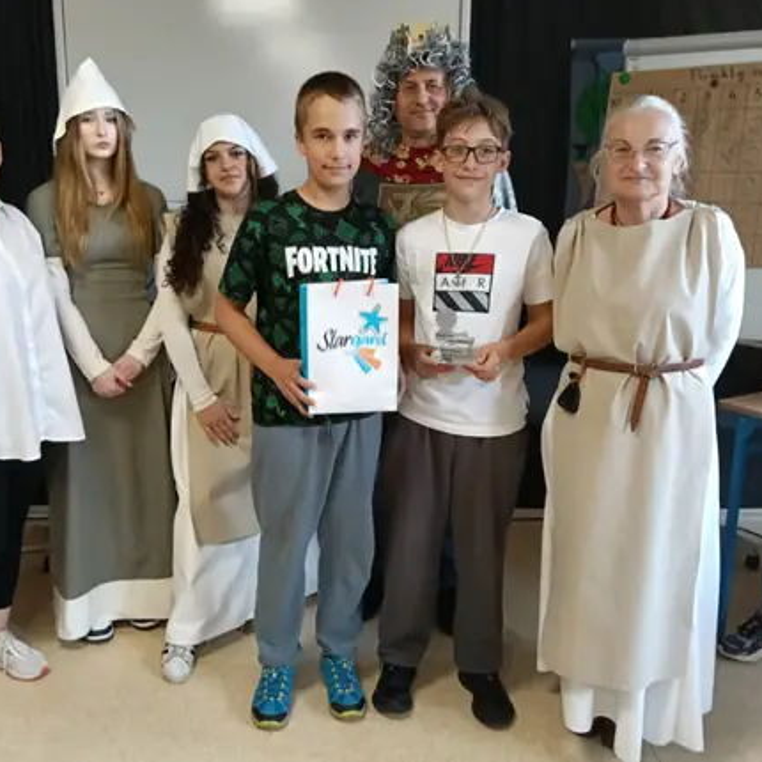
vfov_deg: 51.1
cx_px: 331
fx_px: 797
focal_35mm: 32
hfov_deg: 51.0
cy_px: 379
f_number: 1.8
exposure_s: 1/33.3
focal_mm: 3.98
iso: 250
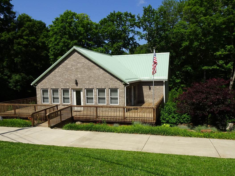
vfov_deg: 48.1
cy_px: 99
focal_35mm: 29
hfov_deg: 61.7
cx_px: 114
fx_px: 197
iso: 80
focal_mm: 4.1
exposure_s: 1/1250
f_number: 3.5
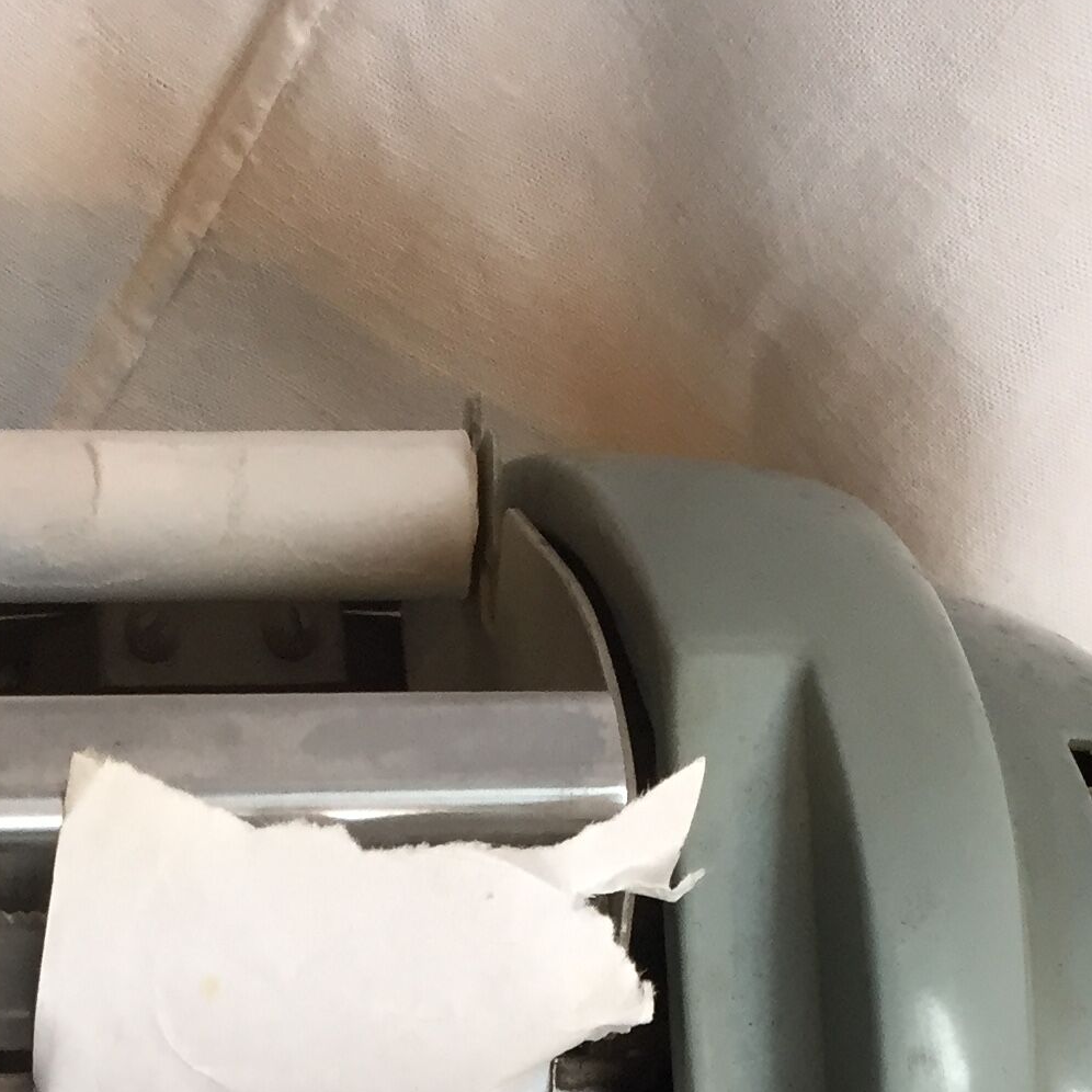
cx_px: 384
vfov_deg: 18.3
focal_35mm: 84
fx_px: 2998
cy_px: 1657
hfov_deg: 20.6
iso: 80
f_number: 2.2
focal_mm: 4.15
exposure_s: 1/33
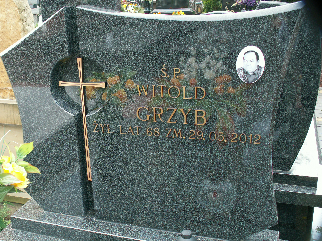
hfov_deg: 42.9
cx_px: 161
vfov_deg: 32.9
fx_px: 409
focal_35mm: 44
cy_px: 120
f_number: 3.2
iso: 50
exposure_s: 1/40
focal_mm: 7.24
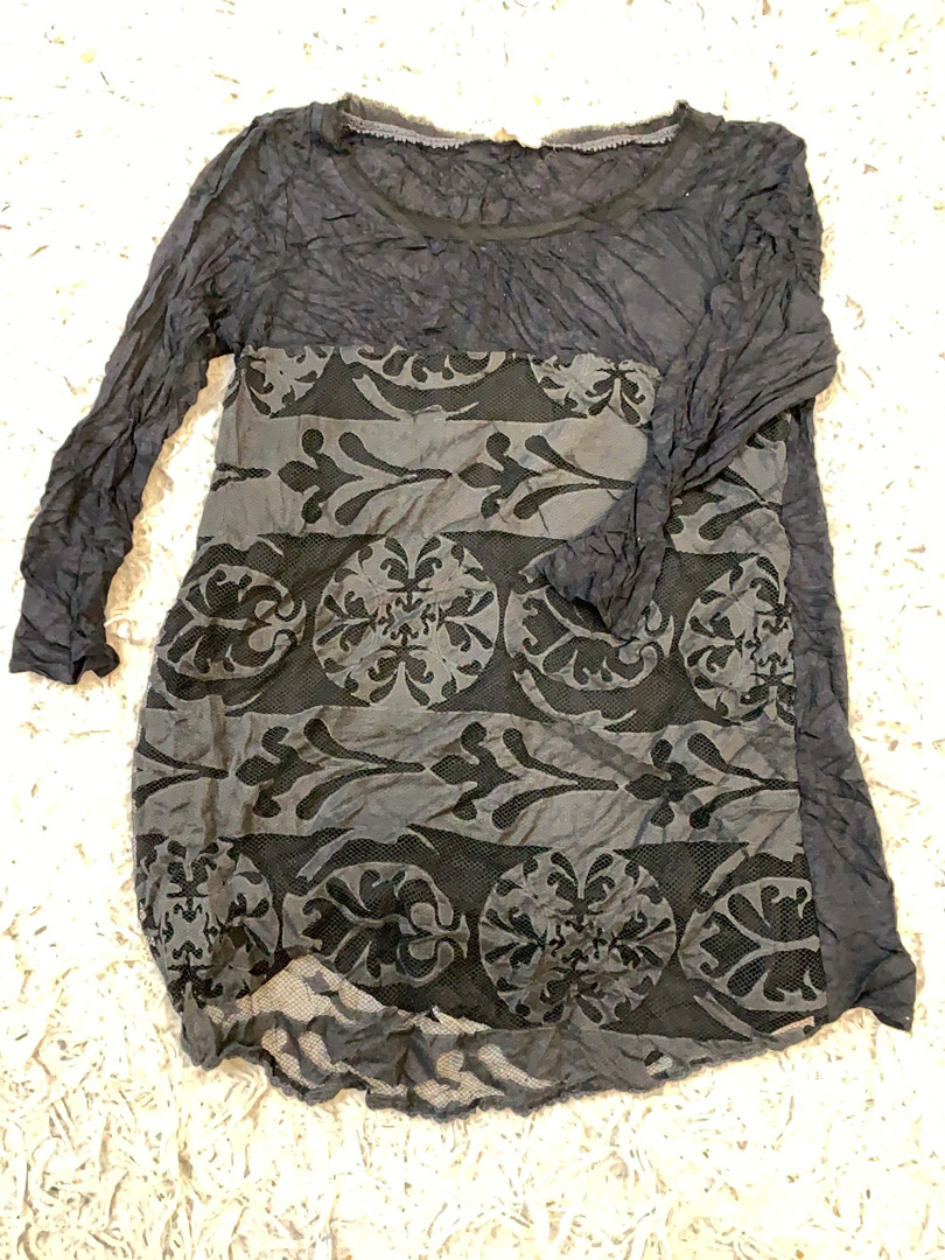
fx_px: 946
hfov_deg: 53.1
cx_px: 472
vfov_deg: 67.3
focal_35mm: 26
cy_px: 630
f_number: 1.8
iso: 320
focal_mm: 4.25
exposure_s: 1/100
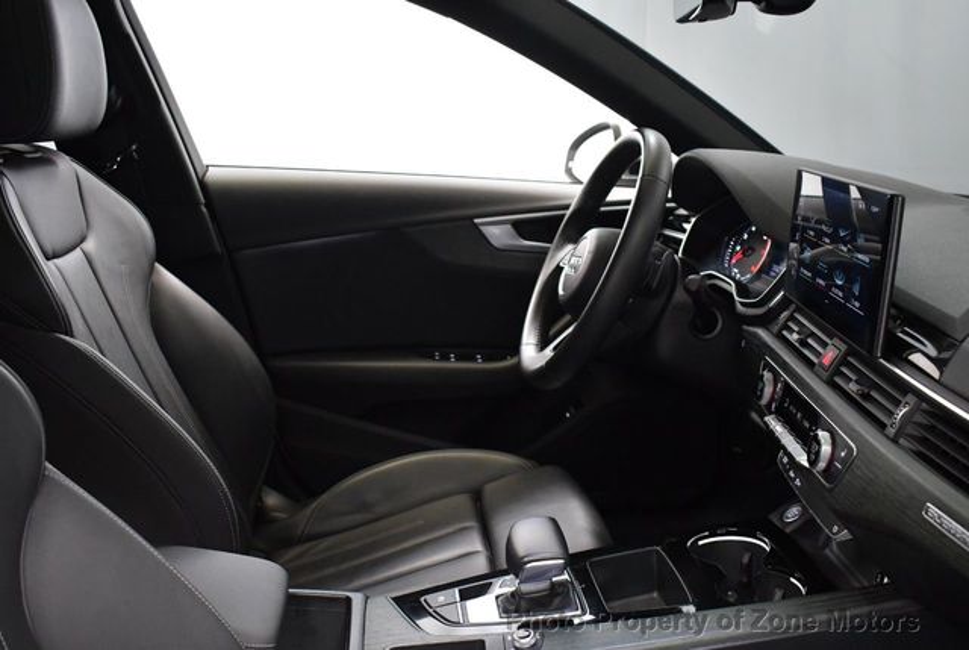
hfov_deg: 53.1
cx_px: 484
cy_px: 325
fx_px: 971
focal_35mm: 36
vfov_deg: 37.0
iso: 3200
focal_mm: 18
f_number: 3.5
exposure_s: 1/100
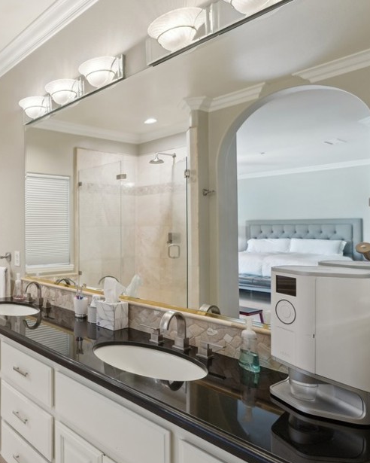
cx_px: -10
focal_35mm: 25
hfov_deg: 46.3
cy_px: 221
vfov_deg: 68.1
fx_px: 342
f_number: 8
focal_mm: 16
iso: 400
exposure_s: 1/6
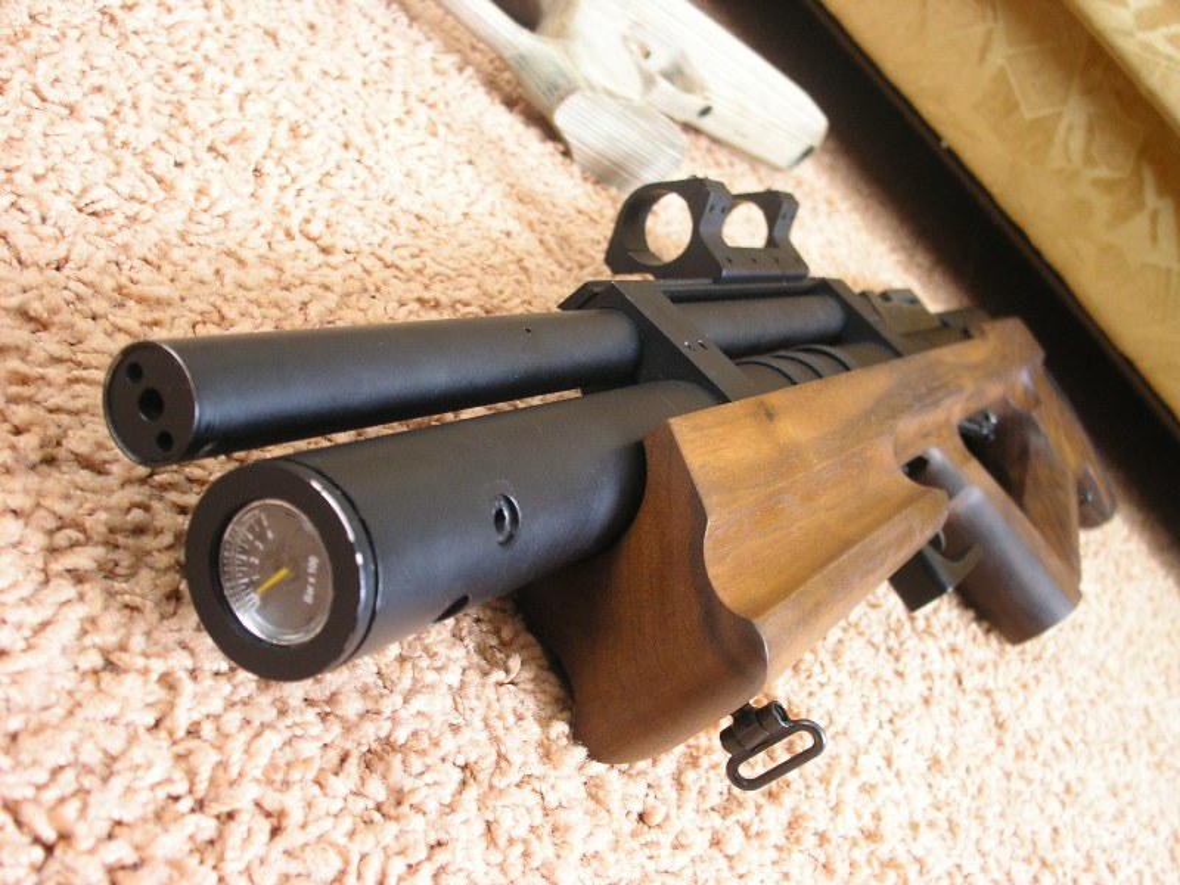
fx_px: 1295
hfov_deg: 49.0
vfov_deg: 37.7
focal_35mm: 38
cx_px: 590
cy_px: 442
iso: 200
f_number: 2.8
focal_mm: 7.8
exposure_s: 1/10
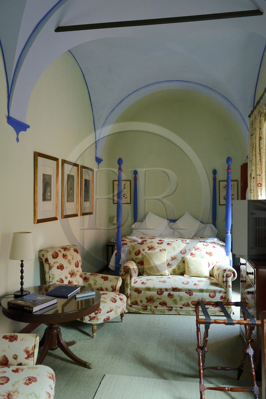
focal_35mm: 29
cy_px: 200
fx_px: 322
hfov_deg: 44.9
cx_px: 133
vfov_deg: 63.7
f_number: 5
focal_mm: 29
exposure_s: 1/13
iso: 1600
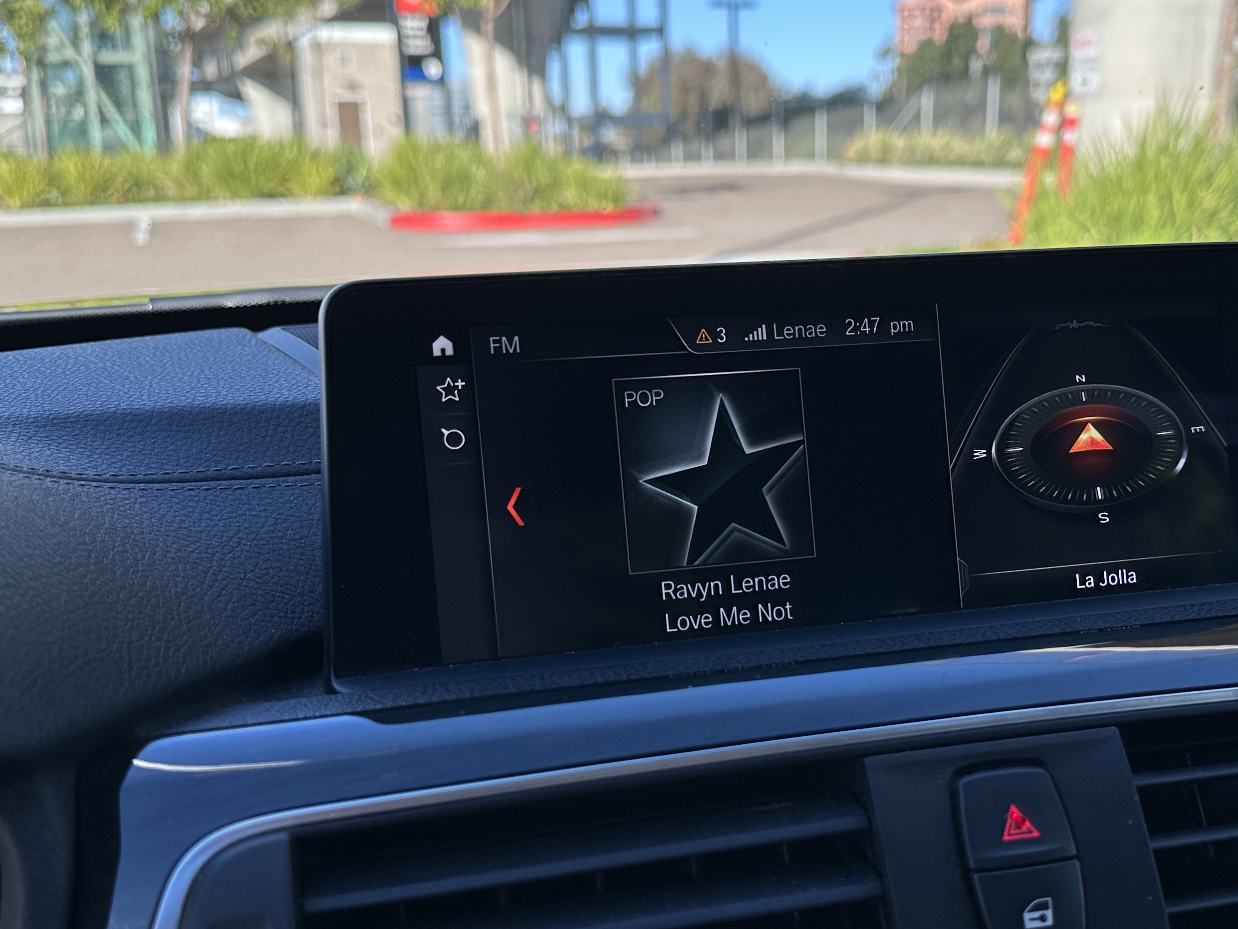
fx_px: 1395
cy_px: 545
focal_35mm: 39
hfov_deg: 47.5
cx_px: 757
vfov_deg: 36.7
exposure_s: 1/1212
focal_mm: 6.86
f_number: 1.78
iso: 80
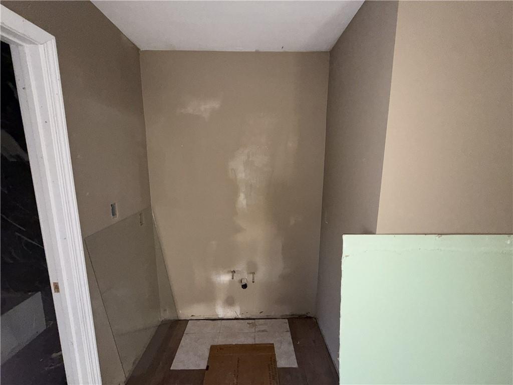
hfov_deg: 102.1
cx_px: 256
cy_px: 192
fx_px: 207
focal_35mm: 14
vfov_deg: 85.7
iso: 200
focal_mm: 2.22
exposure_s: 1/60
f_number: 2.2
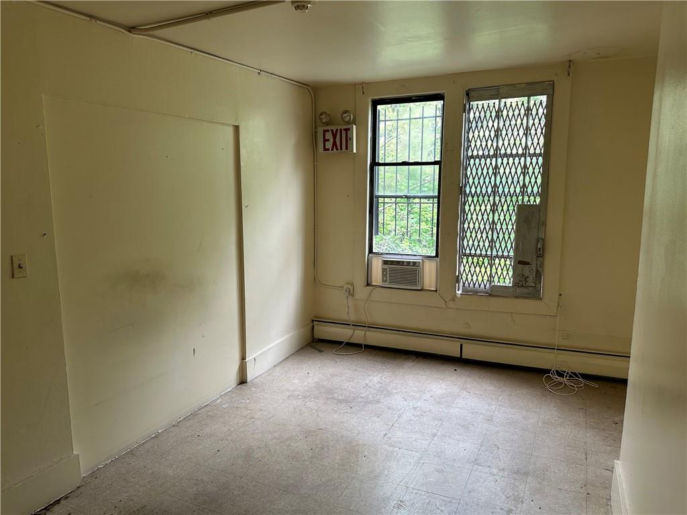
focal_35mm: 24
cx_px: 344
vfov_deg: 56.8
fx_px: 476
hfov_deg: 71.6
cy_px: 258
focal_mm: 6.86
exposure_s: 1/121
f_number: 1.78
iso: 160
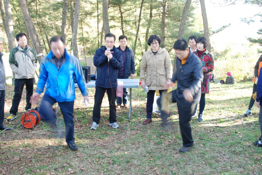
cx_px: 131
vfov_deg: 36.9
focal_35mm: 36
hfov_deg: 53.1
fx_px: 262
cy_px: 88
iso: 200
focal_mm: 24
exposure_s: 1/10
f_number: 8
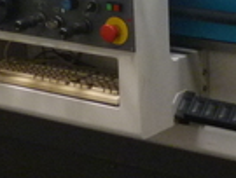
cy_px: -30
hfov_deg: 12.6
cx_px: 135
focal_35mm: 156
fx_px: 1066
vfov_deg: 9.4
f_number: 2.8
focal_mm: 5.5
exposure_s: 1/30
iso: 320
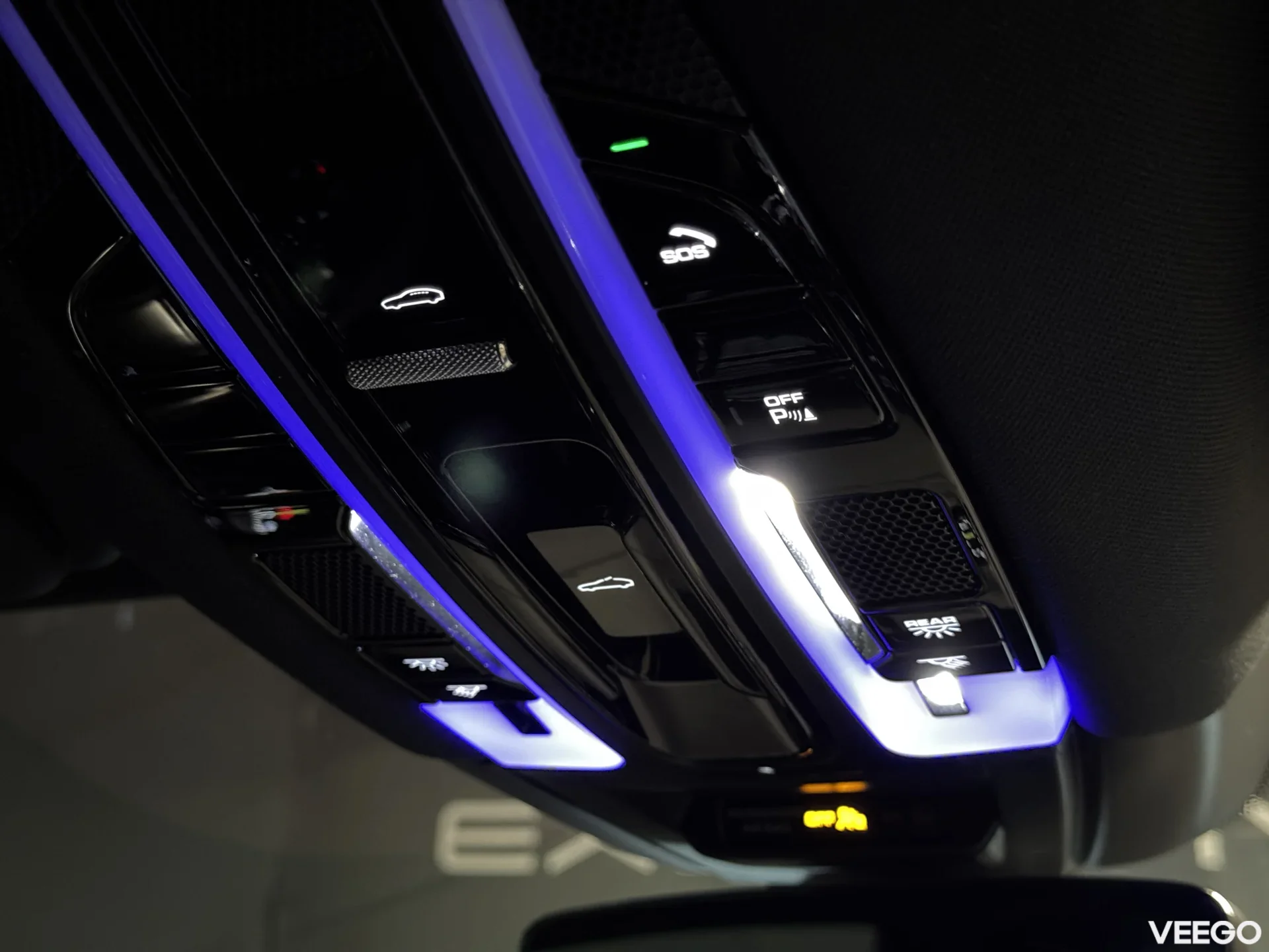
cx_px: 634
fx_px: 1760
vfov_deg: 30.3
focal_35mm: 48
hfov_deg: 39.7
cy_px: 476
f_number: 1.78
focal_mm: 6.76
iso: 1000
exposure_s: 1/16
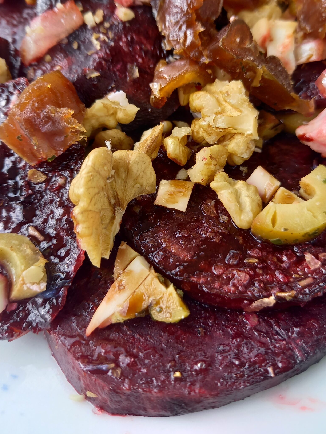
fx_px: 389
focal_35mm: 31
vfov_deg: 57.8
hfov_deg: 45.4
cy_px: 169
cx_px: 180
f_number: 1.8
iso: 50
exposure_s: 1/132
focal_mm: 4.65
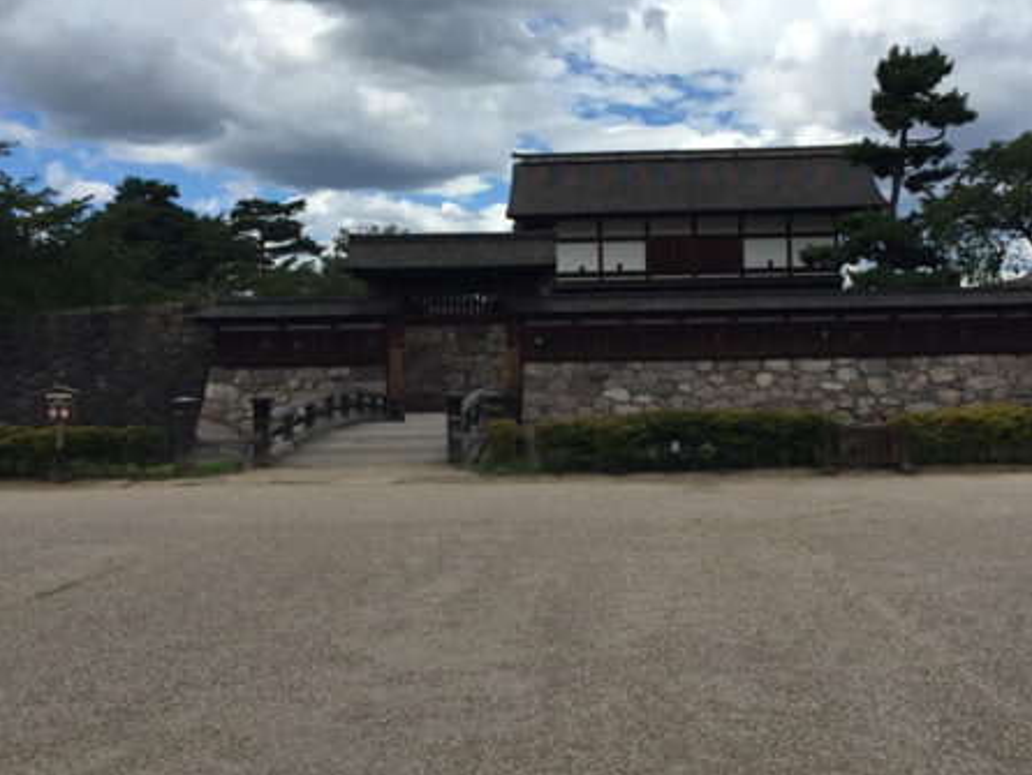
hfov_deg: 47.7
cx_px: 581
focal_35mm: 39
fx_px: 1163
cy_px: 298
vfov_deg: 36.7
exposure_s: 1/2639
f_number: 2.2
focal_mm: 4.15
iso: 32
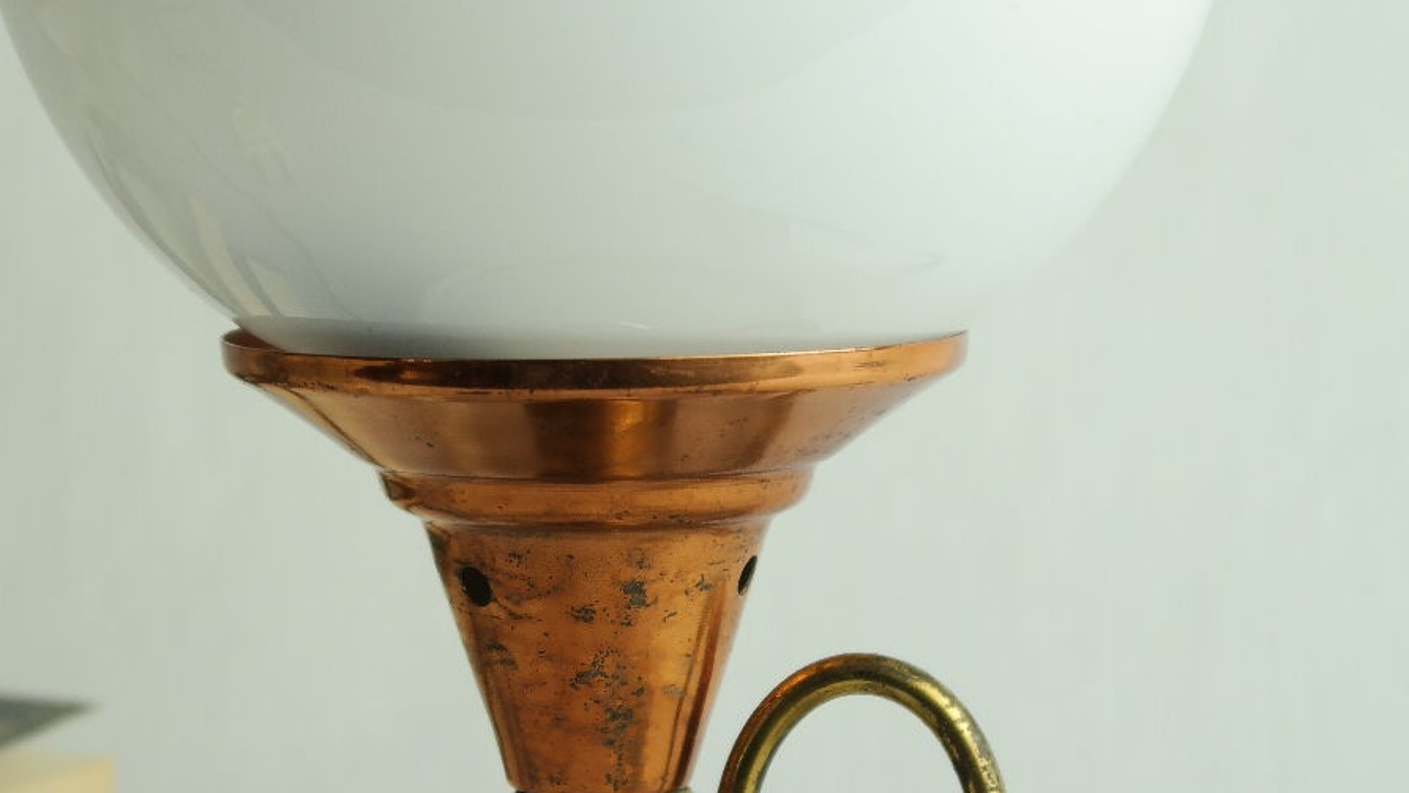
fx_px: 5830
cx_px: 609
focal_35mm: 156
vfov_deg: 7.8
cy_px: 356
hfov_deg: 13.8
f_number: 5.6
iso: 200
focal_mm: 50
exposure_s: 1/30
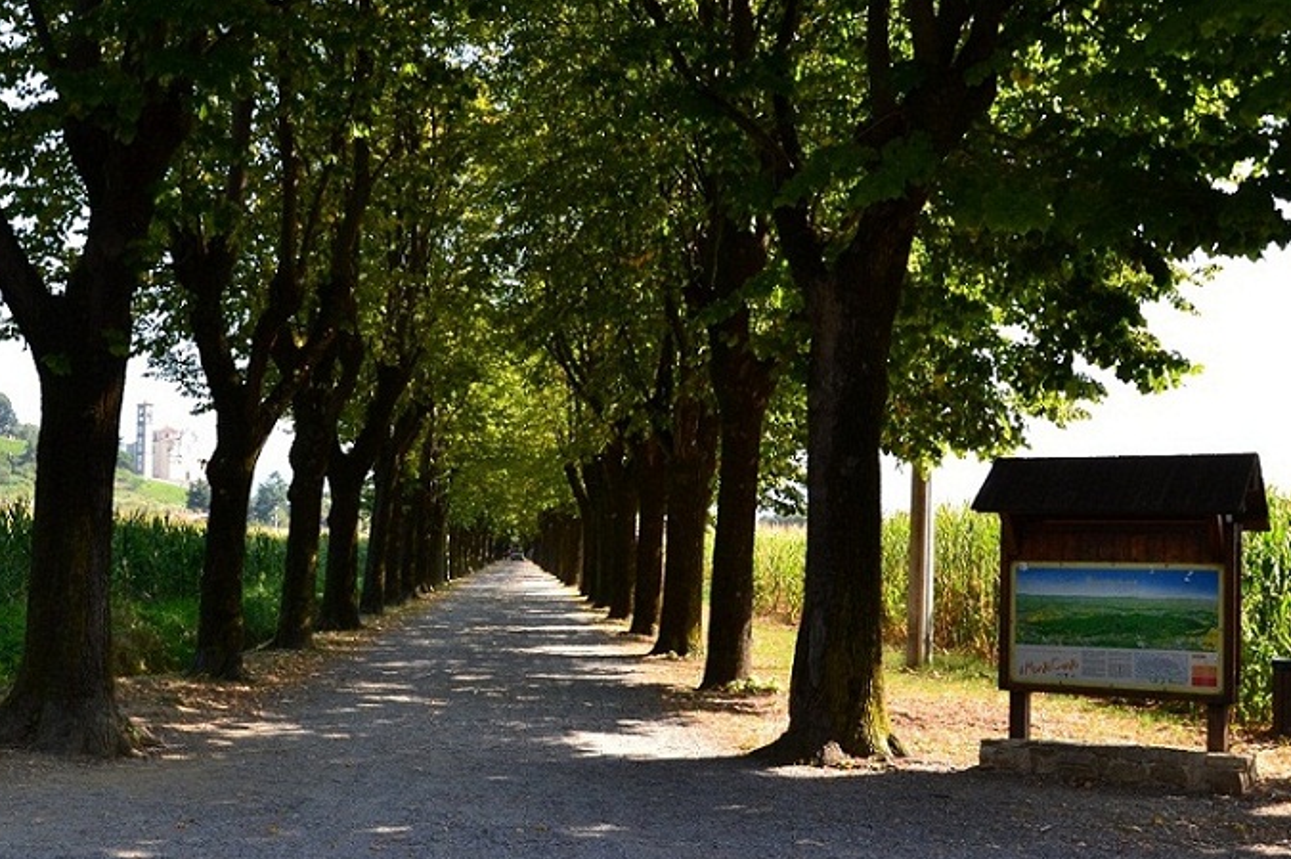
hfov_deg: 44.3
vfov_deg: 30.4
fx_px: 1577
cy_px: 518
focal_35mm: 44
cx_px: 526
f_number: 9
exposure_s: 1/100
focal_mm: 22
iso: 200
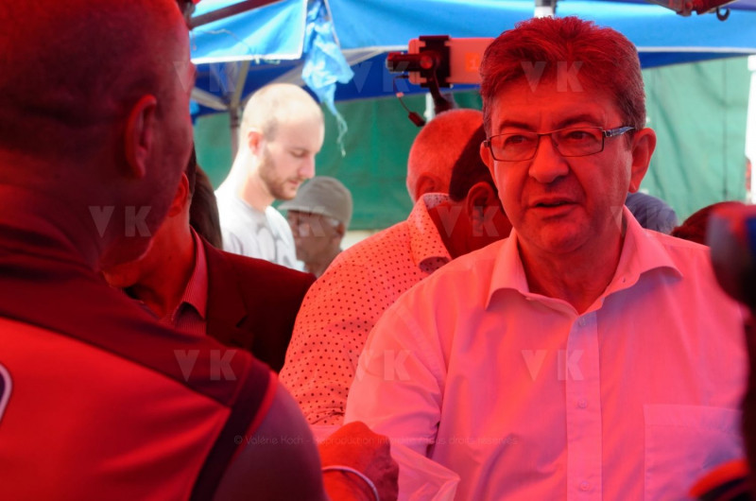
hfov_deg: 19.5
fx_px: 2201
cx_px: 378
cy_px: 250
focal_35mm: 105
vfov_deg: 13.0
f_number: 9
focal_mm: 70
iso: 1000
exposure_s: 1/320
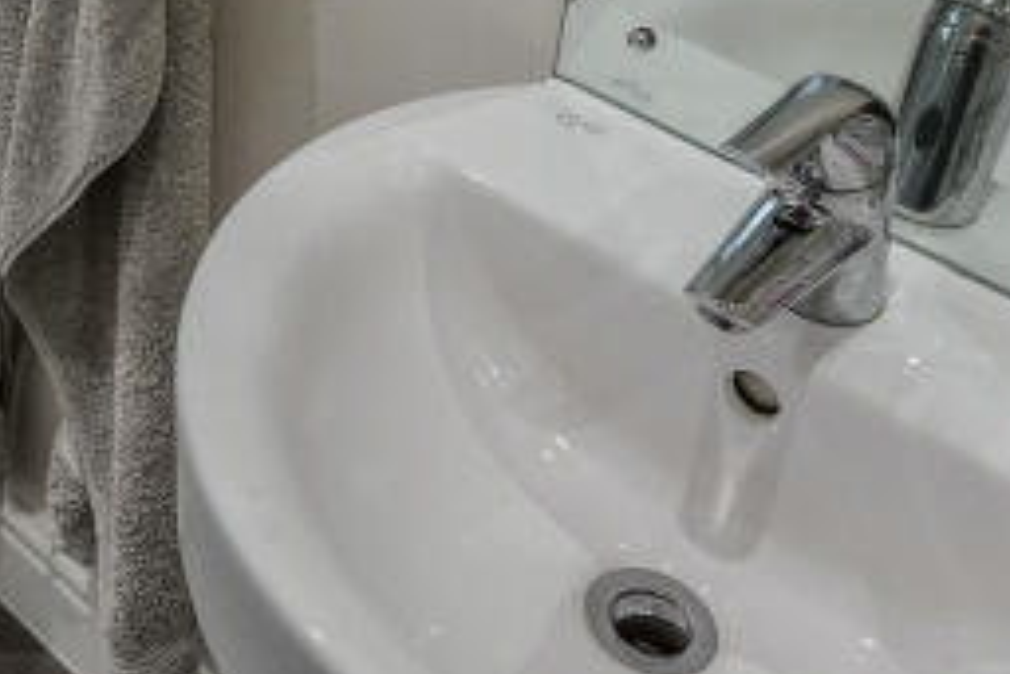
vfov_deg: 20.3
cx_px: 51
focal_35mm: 60
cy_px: -254
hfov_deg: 31.4
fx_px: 1684
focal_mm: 10
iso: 800
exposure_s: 1/160
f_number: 4
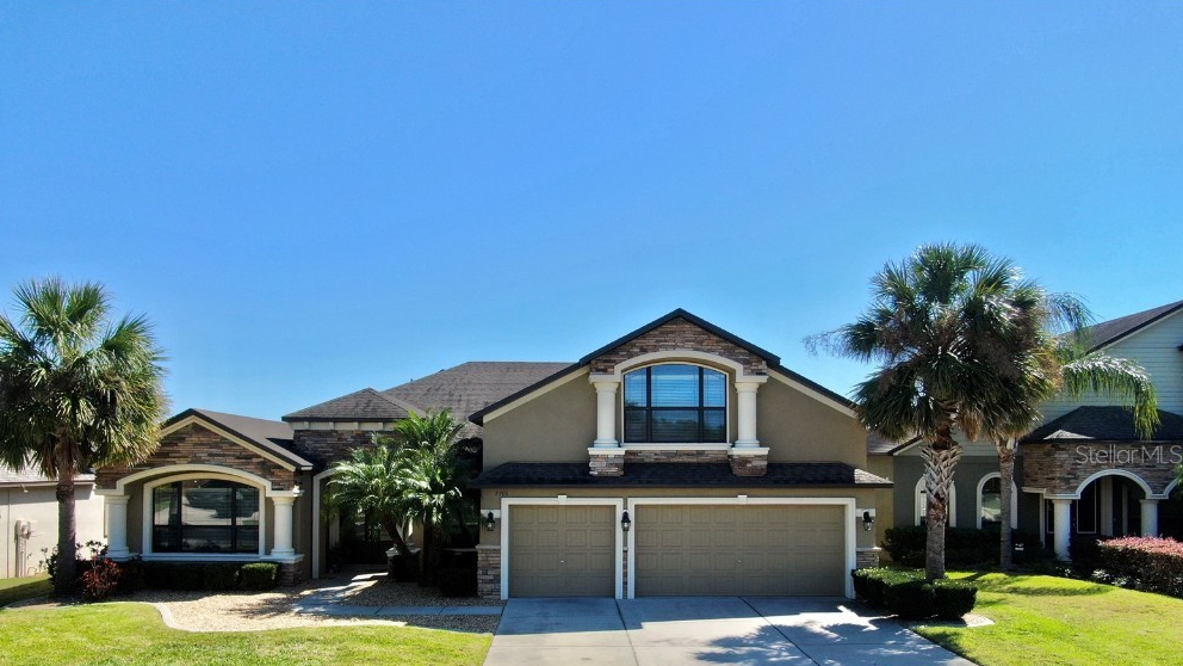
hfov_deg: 69.8
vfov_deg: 42.2
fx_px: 847
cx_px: 577
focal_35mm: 27
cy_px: 454
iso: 110
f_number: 2.8
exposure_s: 1/1250
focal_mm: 4.39
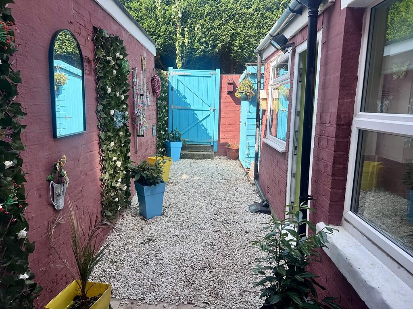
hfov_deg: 71.6
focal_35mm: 24
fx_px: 286
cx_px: 206
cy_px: 154
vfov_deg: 56.8
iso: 80
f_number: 1.78
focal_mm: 6.86
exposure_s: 1/745
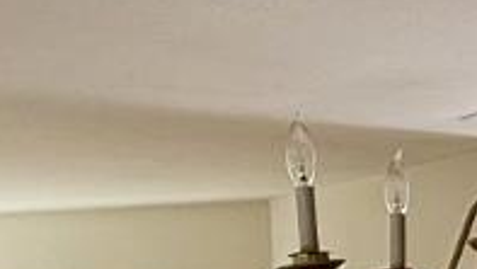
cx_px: 361
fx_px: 1468
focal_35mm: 116
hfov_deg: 18.3
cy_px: 498
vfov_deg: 9.9
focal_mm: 2.22
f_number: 2.2
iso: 100
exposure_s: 1/99
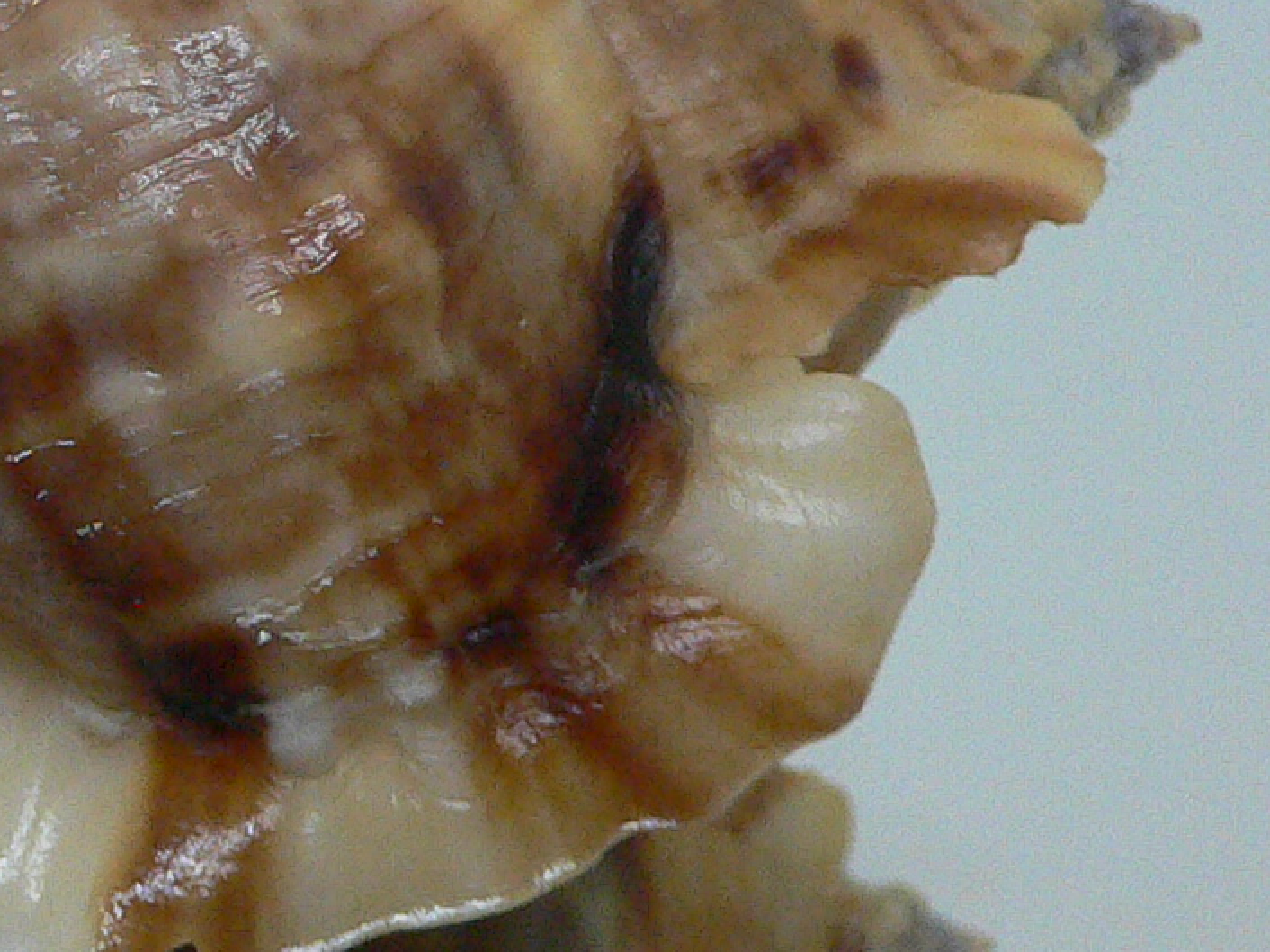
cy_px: 337
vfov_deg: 14.8
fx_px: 3668
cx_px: -65
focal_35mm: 100
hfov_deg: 19.0
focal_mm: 4.6
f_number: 2.8
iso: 200
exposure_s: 1/60
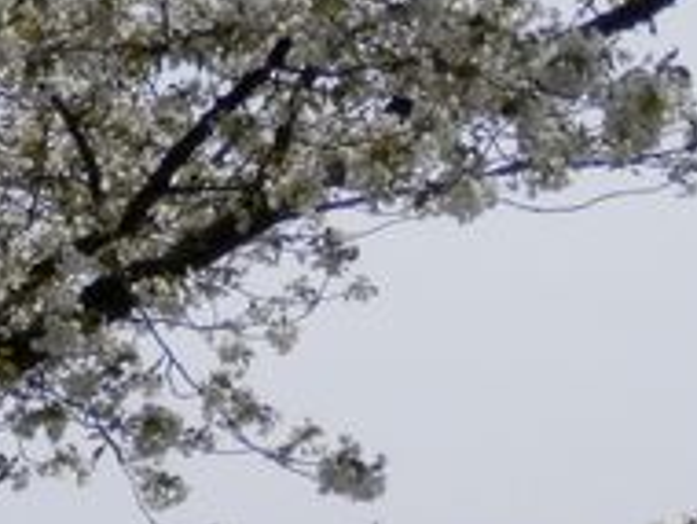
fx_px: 4153
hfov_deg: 9.2
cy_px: 843
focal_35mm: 206
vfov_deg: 7.1
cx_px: -488
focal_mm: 8.9
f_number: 11.2
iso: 80
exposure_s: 1/160
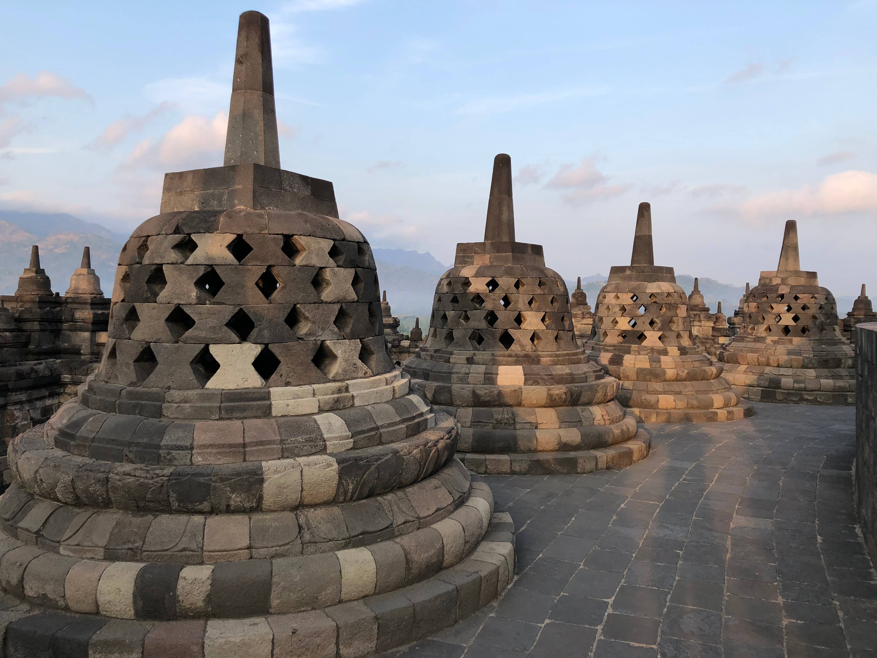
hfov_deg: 63.4
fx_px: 709
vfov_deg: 49.7
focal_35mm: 28
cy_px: 329
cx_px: 438
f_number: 1.8
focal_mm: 4
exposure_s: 1/355
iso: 20
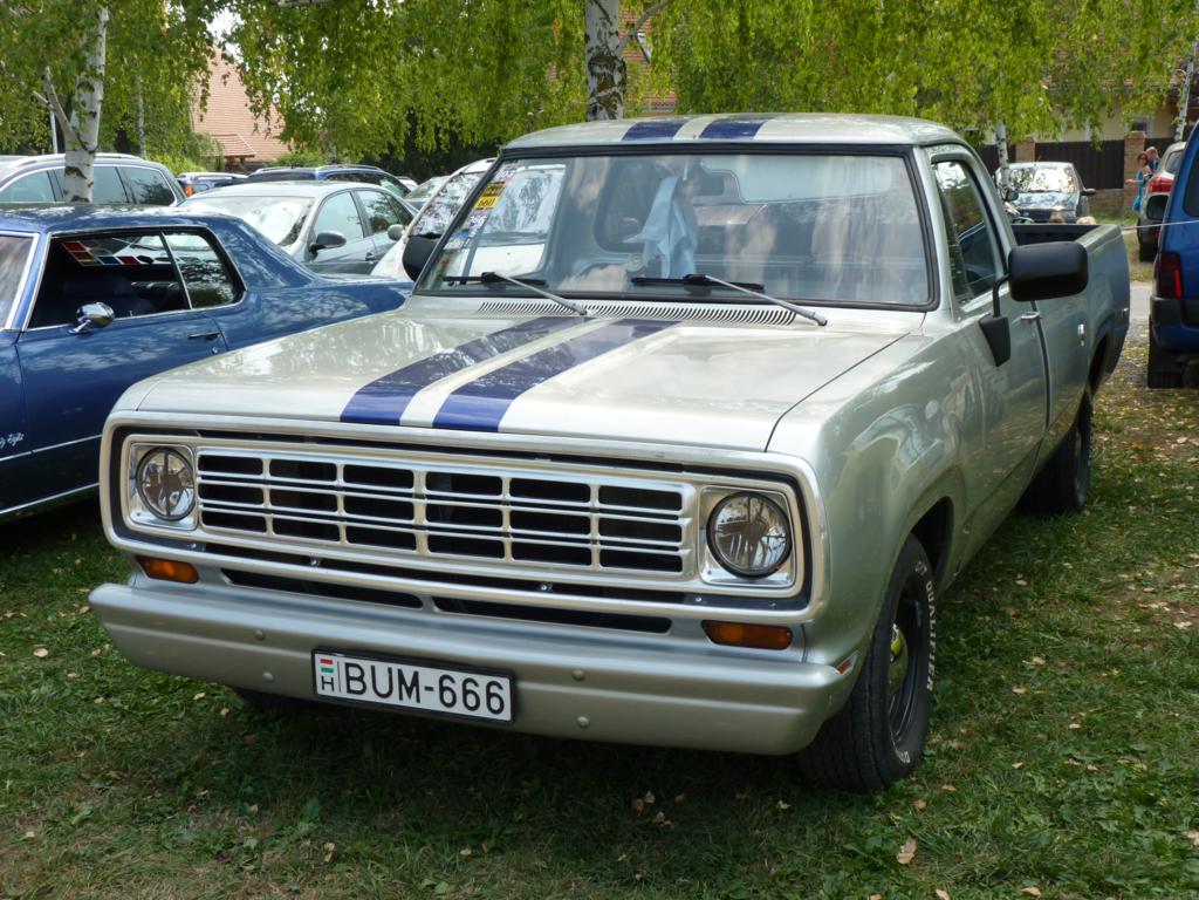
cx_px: 600
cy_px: 450
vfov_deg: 30.3
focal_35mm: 48
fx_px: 1663
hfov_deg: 39.7
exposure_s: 1/500
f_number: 3.2
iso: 100
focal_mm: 8.5
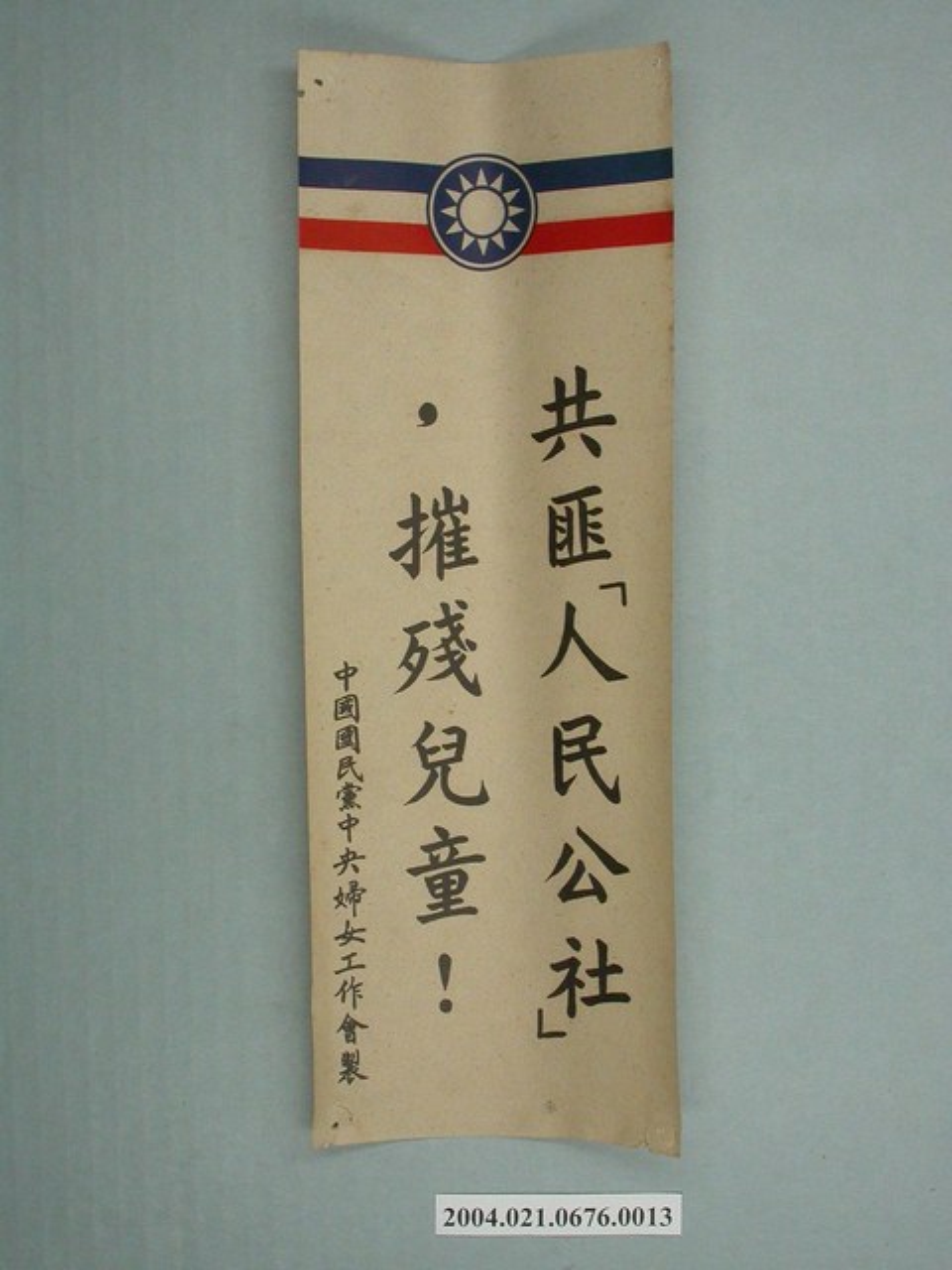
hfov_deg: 27.0
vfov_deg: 35.5
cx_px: 476
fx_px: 1980
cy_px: 635
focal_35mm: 54
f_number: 6
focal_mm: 11.3
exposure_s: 1/30
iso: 200
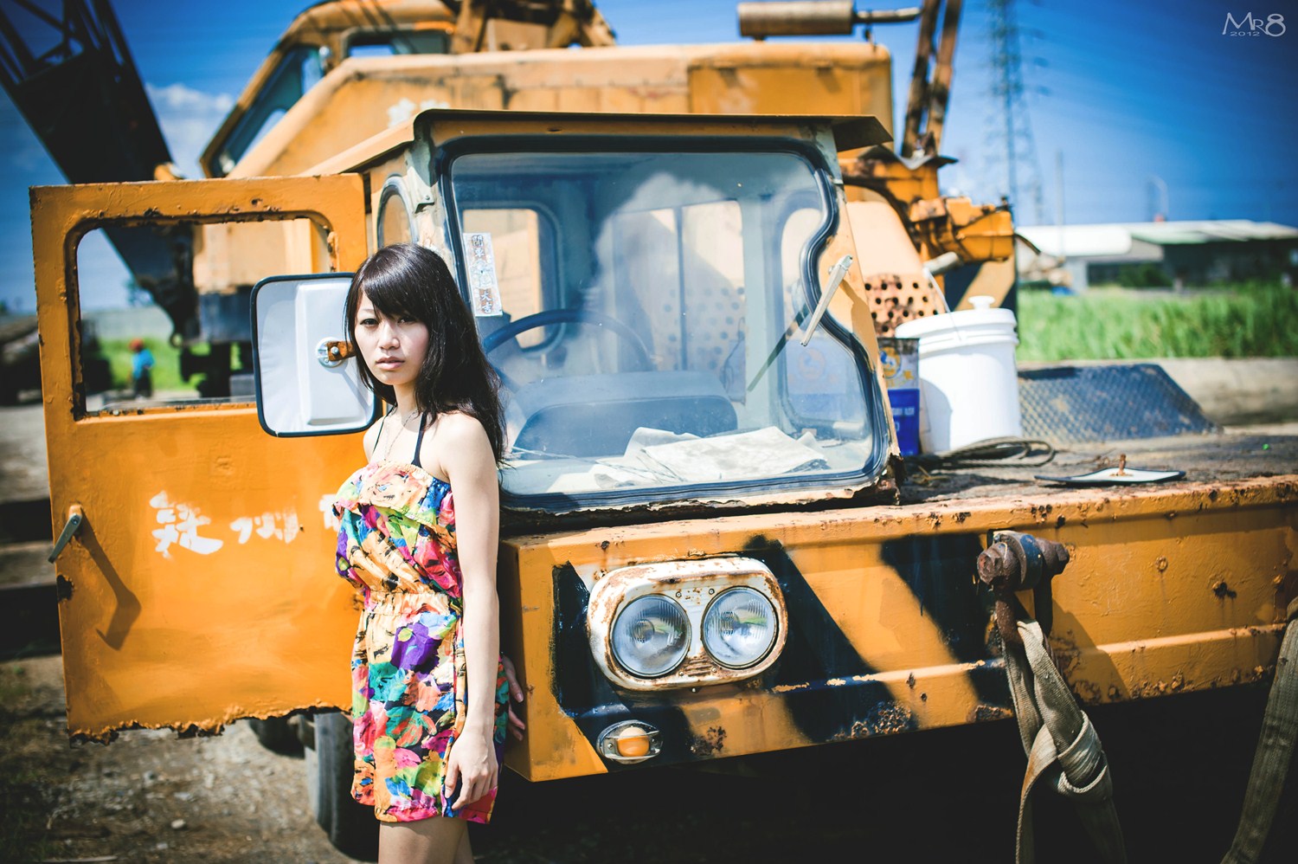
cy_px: 432
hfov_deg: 39.6
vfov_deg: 27.0
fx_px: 1802
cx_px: 649
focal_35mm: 50
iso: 250
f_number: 2.8
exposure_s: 1/3200
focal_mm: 50
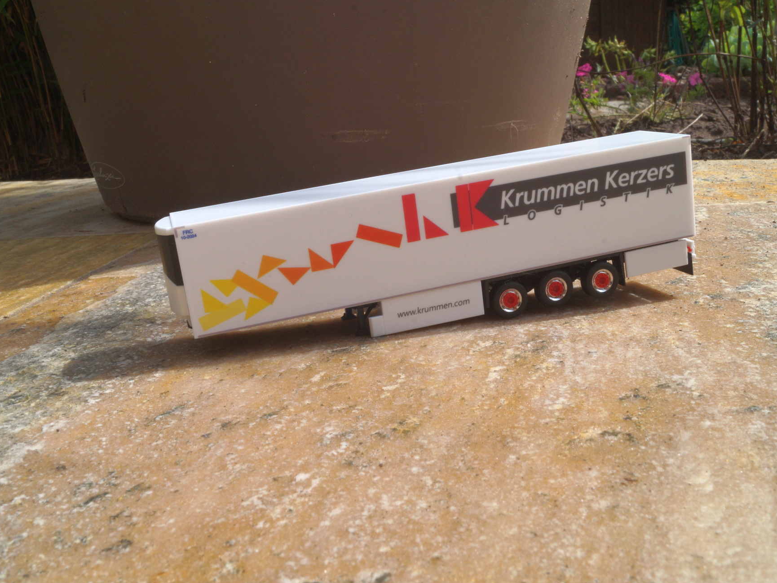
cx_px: 345
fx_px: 898
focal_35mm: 40
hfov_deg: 46.7
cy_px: 287
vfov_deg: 36.0
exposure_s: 1/60
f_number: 22
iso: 200
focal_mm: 24
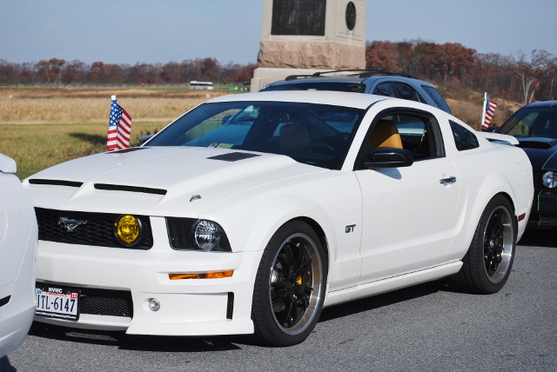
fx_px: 1394
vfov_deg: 15.2
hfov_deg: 22.6
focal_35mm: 90
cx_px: 278
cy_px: 186
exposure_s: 1/640
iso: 100
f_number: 7.1
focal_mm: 60
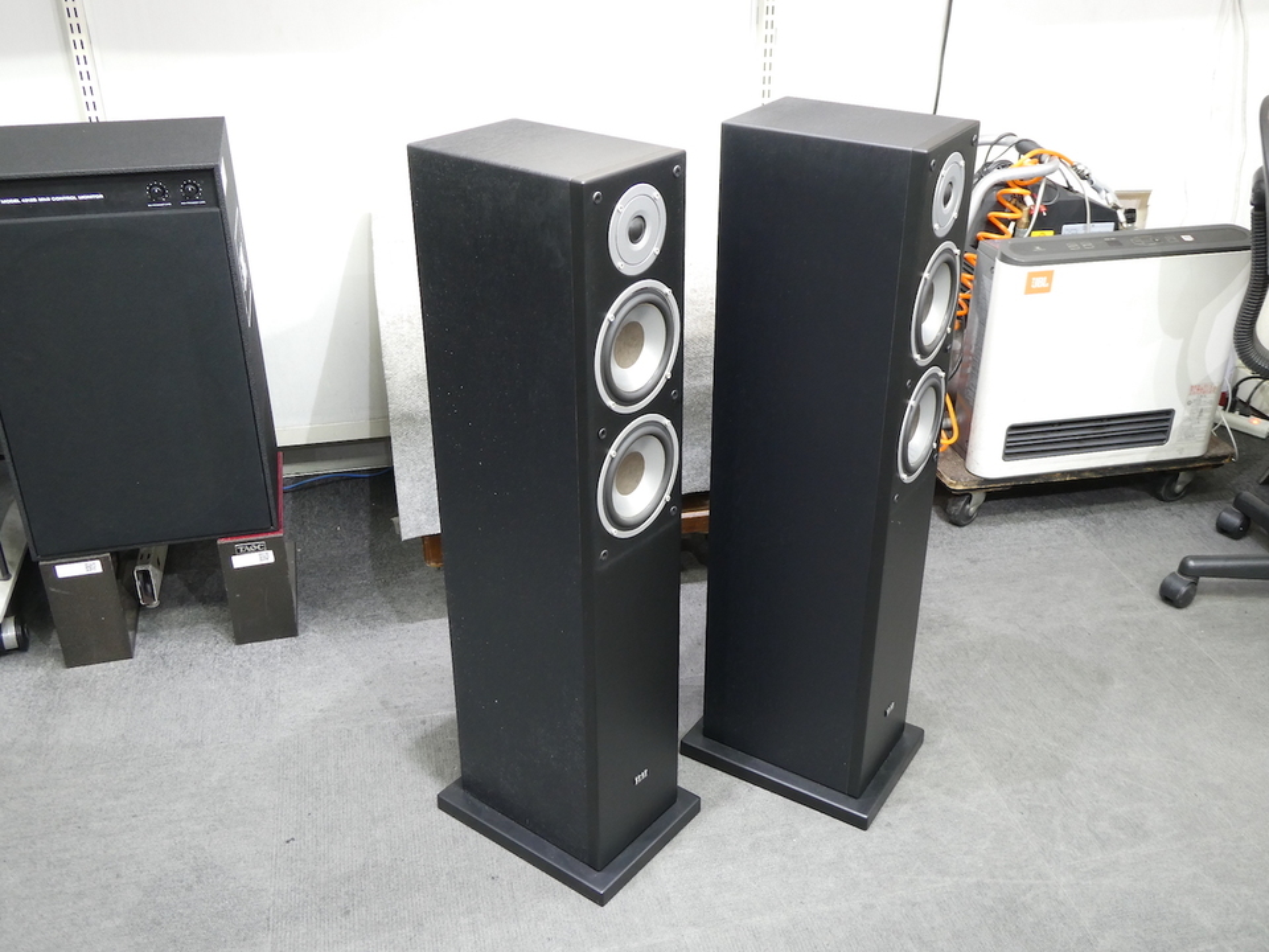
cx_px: 634
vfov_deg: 42.9
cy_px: 476
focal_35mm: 33
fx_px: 1210
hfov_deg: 55.4
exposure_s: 1/4
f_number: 3.6
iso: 200
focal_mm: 5.8
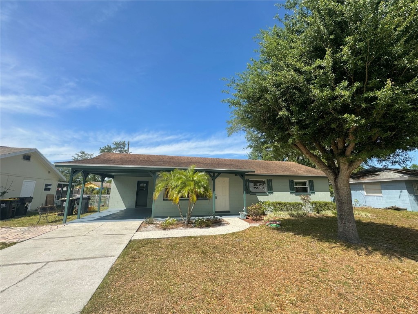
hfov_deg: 102.1
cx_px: 209
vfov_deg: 85.7
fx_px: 169
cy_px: 157
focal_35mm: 14
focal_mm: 2.22
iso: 50
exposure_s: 1/1672
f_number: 2.2
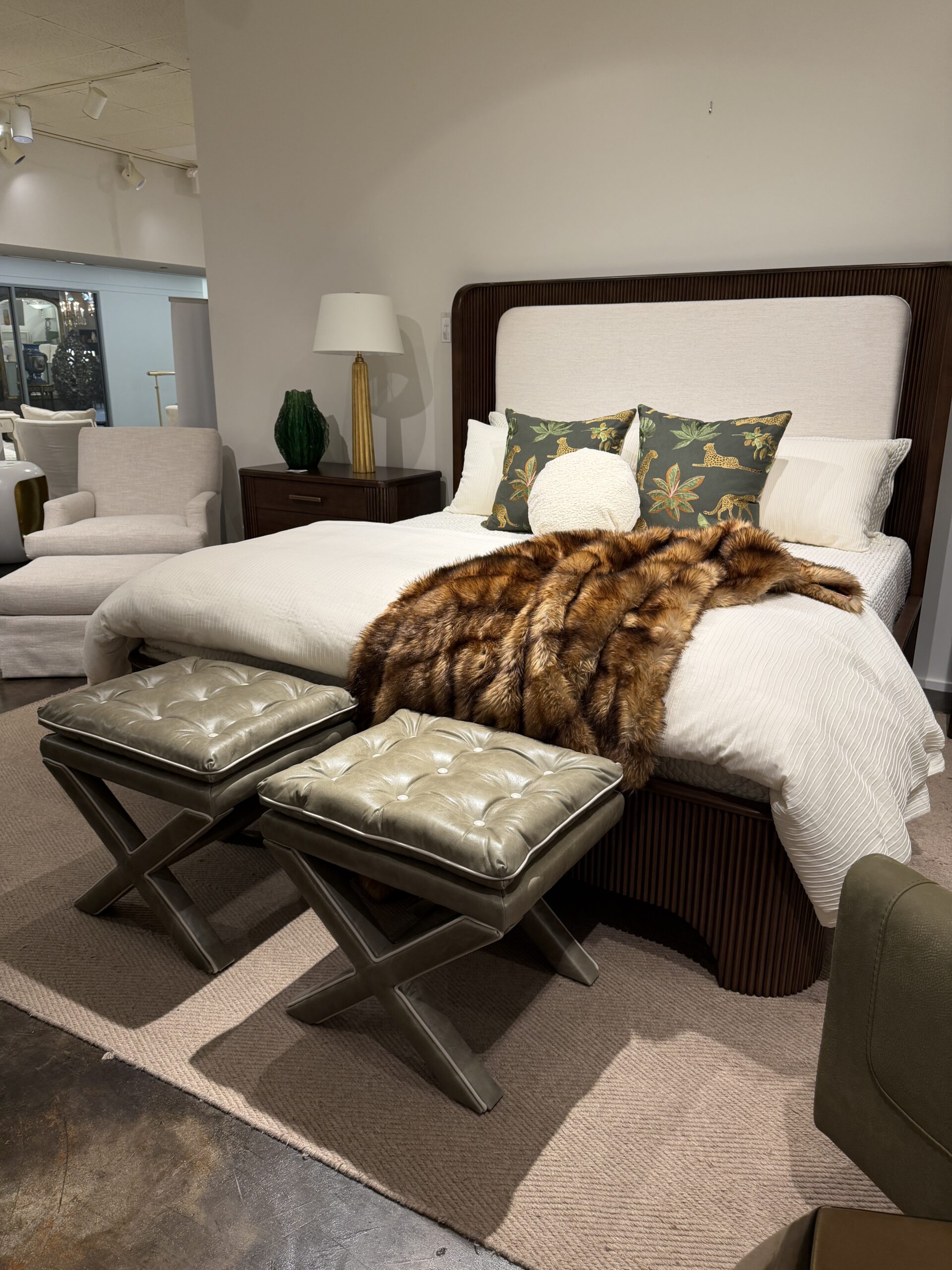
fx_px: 880
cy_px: 635
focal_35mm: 24
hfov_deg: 56.8
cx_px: 476
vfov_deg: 71.6
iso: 125
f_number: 1.78
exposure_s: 1/120
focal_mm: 6.76
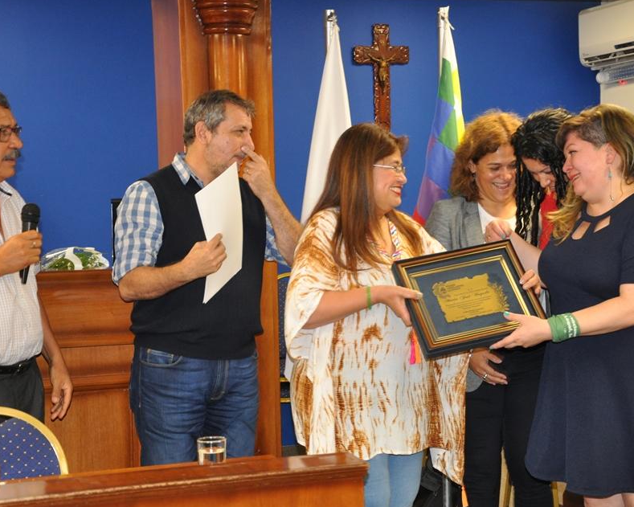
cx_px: 358
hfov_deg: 26.0
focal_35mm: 73
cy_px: 270
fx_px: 1370
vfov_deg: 21.0
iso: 800
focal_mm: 40
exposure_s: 1/60
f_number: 4.5
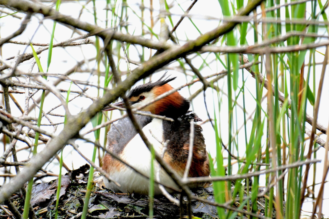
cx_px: 164
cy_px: 110
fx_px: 6854
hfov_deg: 2.7
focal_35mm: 750
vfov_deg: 1.8
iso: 800
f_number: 5.6
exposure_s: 1/250
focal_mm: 500
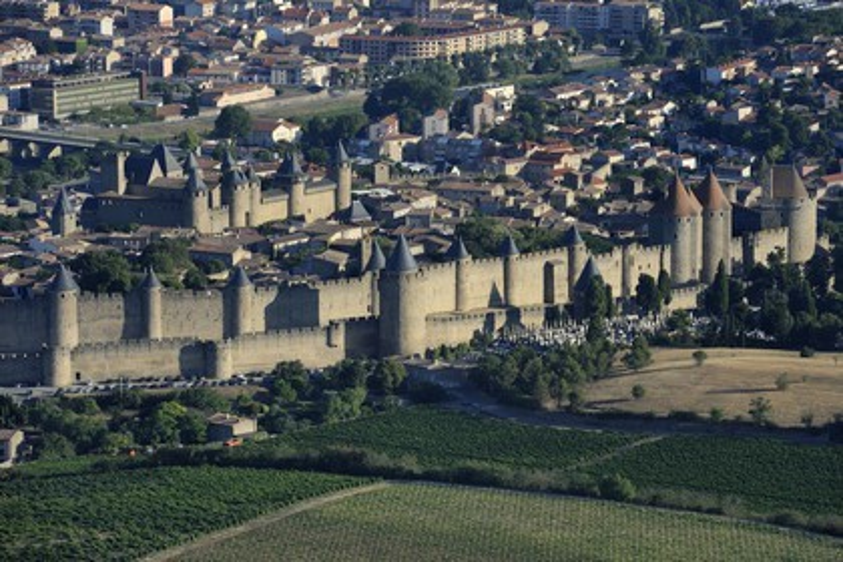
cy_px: 281
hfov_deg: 10.3
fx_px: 4683
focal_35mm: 200
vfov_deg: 6.9
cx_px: 422
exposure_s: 1/1000
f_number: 7.1
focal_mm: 200
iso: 400
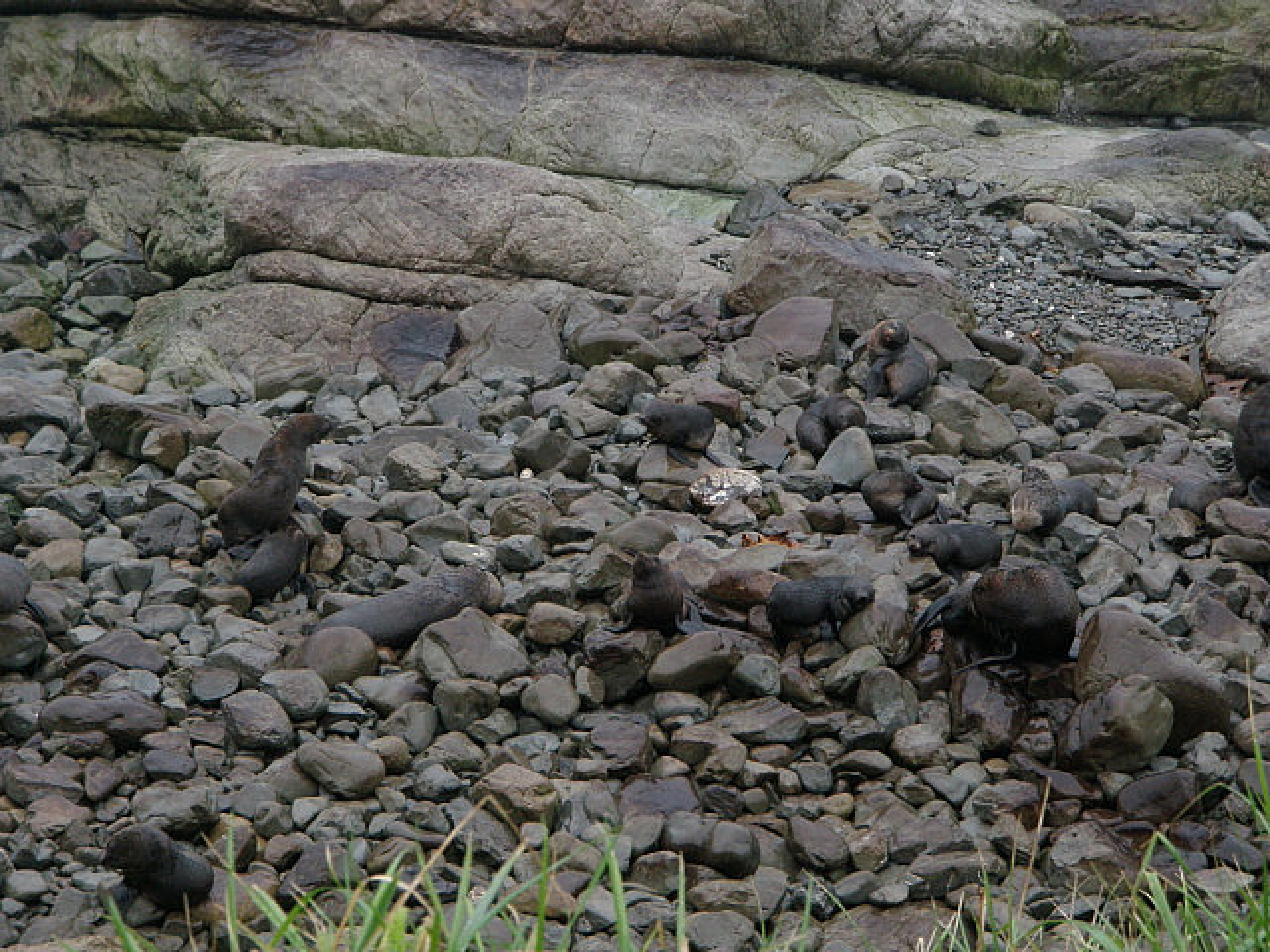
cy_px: 476
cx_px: 635
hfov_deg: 19.3
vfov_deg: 14.5
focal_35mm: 102
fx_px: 3742
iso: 200
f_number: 5.1
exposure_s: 1/100
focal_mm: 18.2
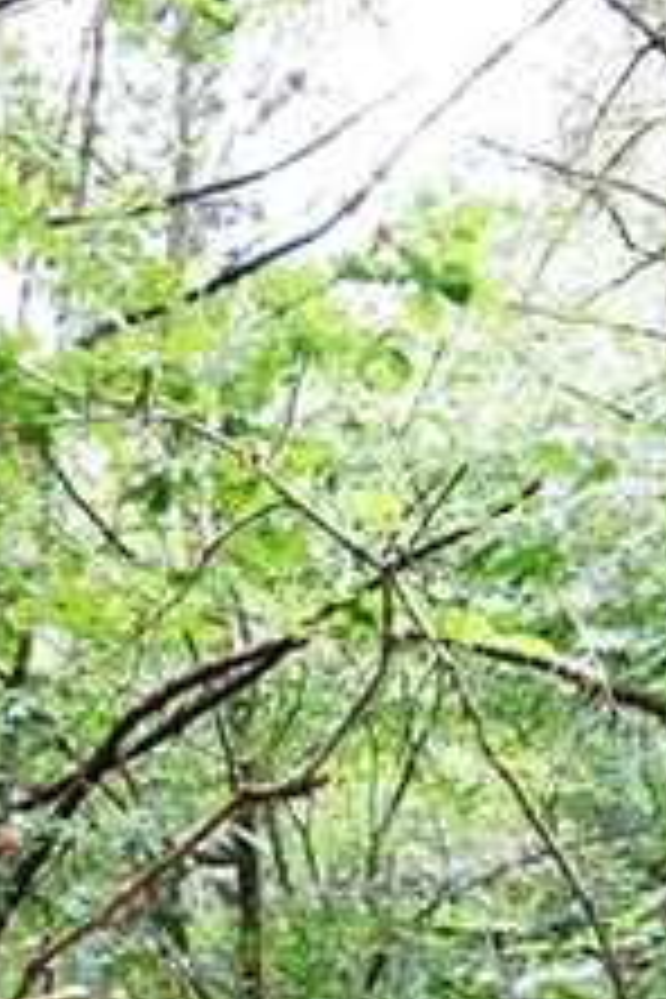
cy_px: 1053
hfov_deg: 14.7
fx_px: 2497
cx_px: -122
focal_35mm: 90
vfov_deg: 21.6
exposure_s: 1/60
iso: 461
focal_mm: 5.7
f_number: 2.9
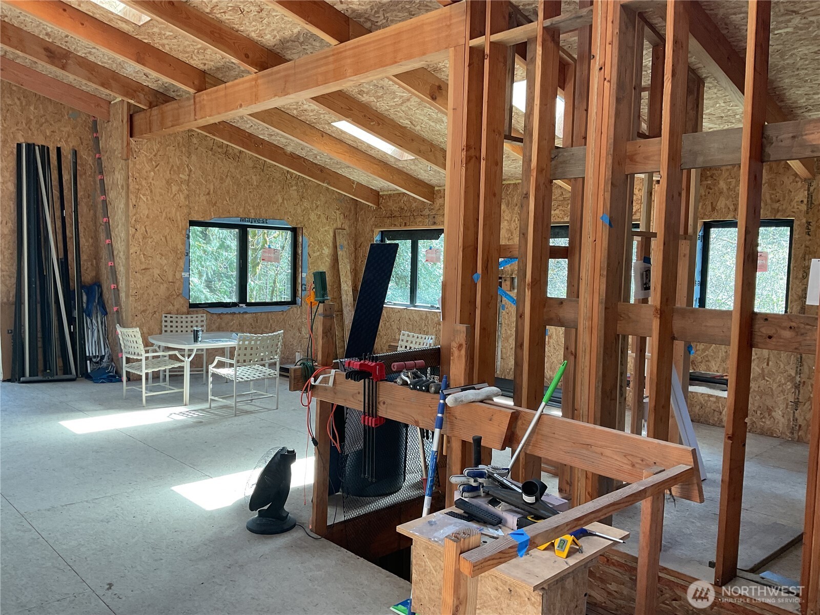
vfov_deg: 48.2
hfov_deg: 61.7
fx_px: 687
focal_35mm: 29
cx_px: 410
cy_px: 308
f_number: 1.8
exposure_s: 1/60
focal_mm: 3
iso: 50
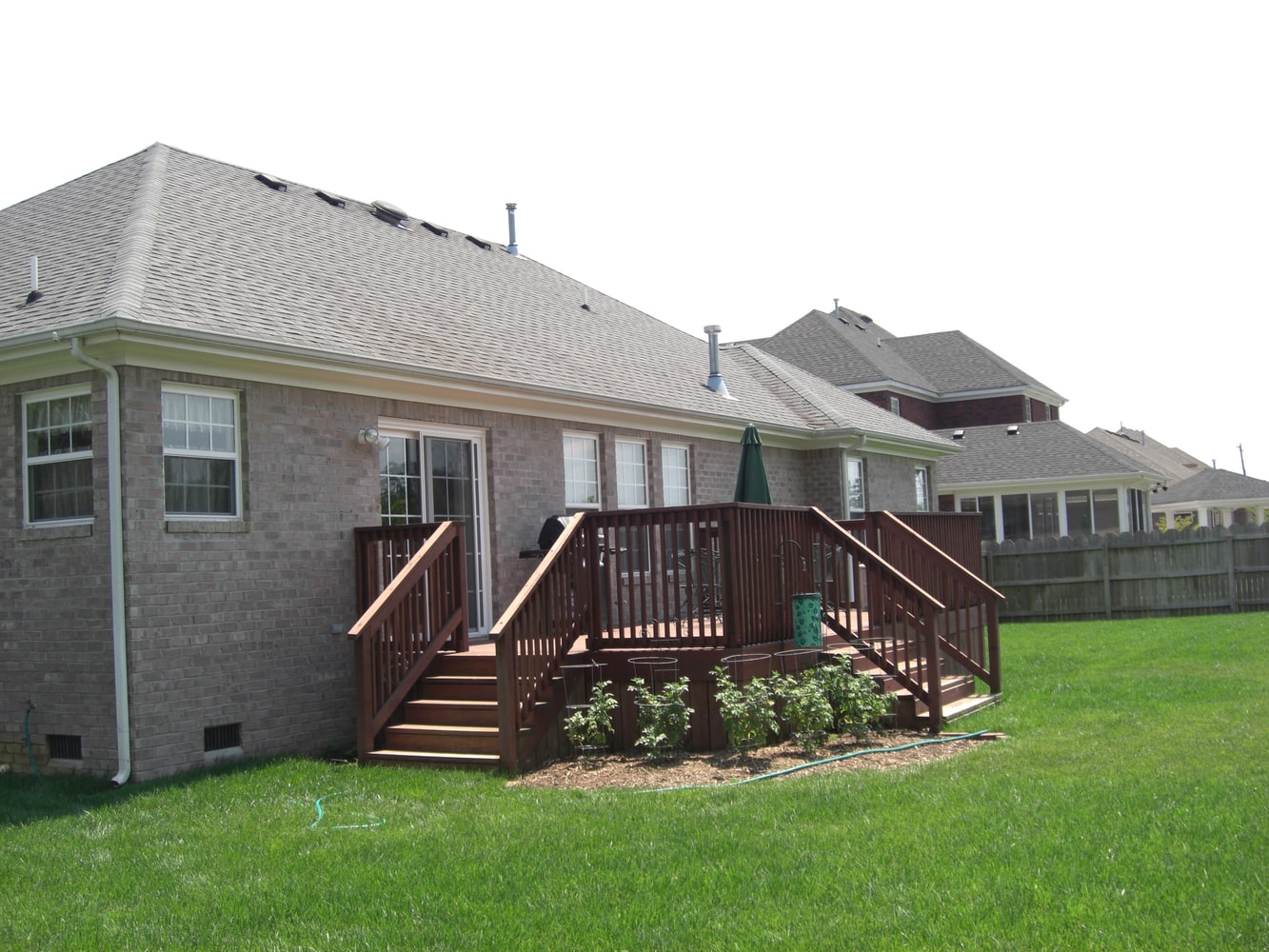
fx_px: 1393
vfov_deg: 37.7
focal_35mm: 38
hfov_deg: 49.0
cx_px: 634
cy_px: 476
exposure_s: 1/320
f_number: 4
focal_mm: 7.9
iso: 80
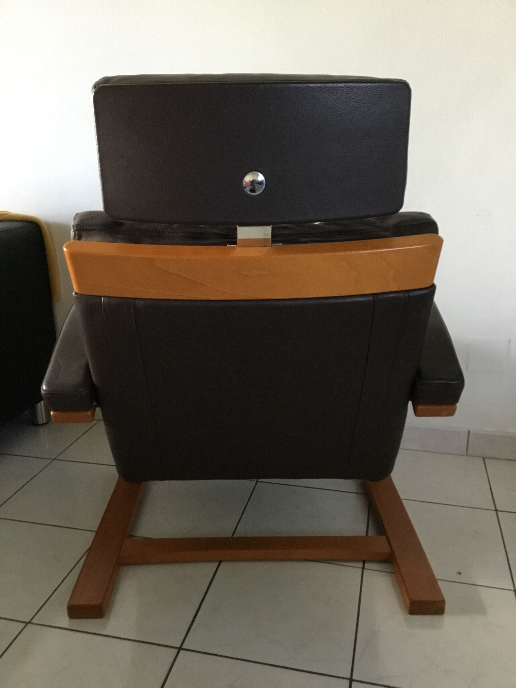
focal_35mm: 31
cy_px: 344
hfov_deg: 45.4
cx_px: 258
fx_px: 616
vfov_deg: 58.4
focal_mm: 3.3
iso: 250
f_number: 2.4
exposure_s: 1/33
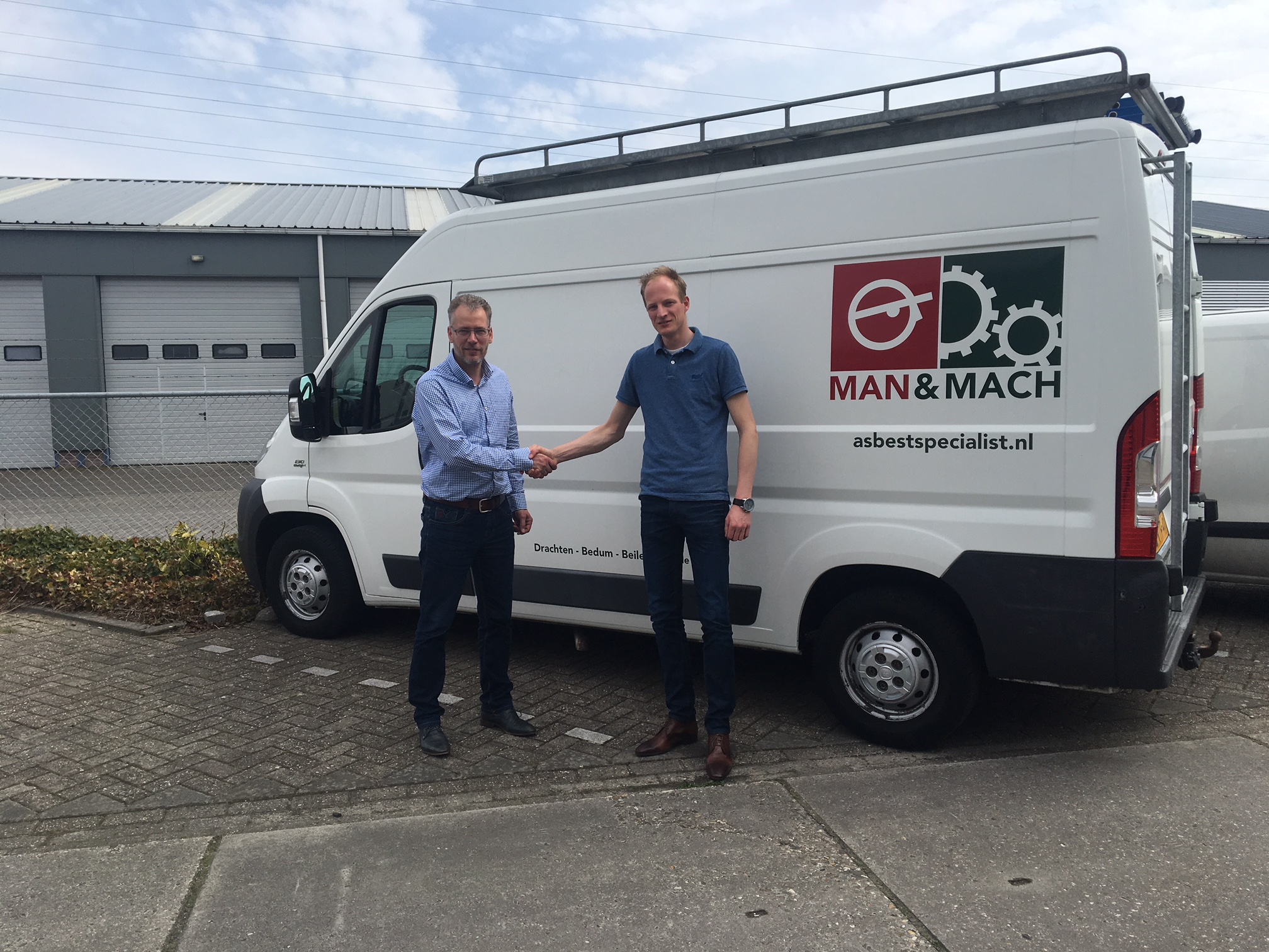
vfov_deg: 48.2
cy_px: 476
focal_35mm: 29
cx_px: 634
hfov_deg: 61.7
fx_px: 1063
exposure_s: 1/1637
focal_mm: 4.15
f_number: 2.2
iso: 25
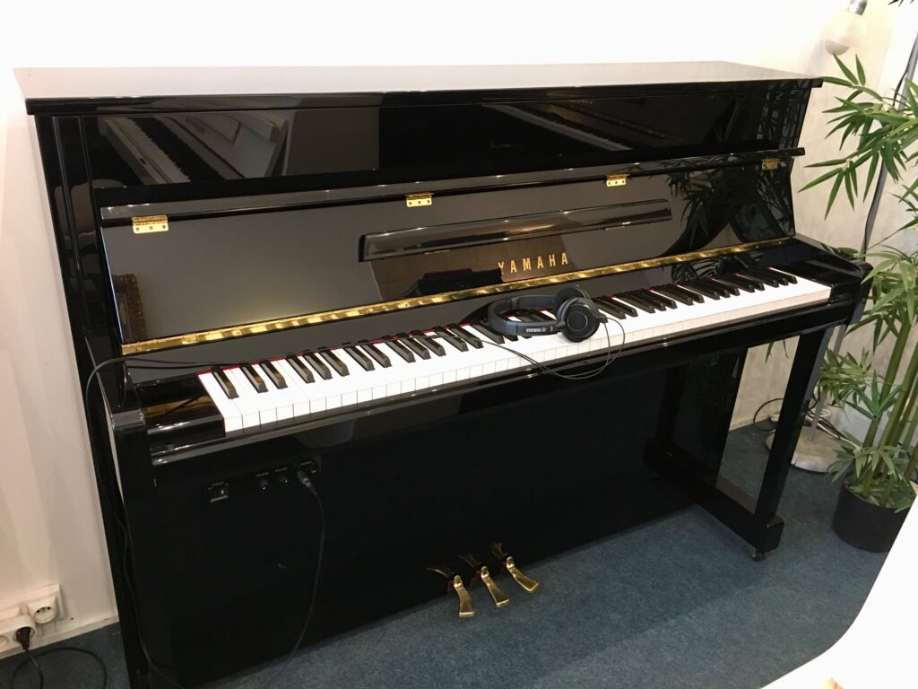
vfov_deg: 48.2
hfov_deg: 61.7
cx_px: 459
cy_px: 344
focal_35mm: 29
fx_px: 769
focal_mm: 4.15
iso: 100
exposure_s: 1/17
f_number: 2.2
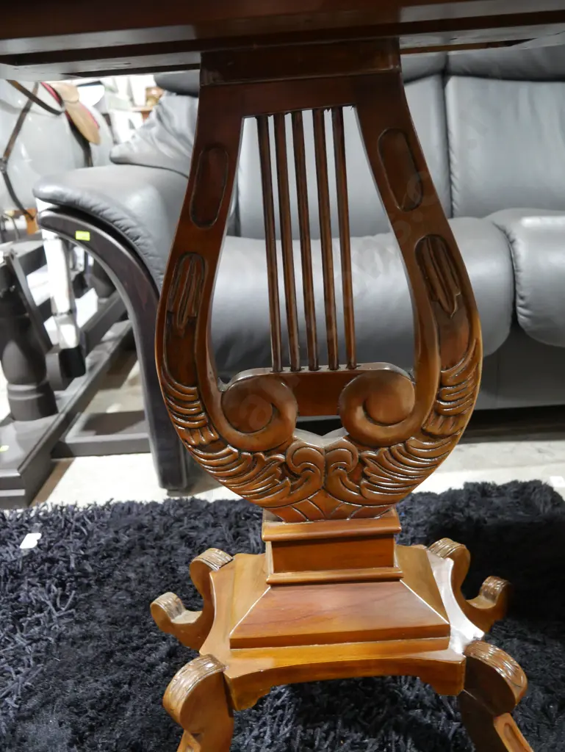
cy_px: 376
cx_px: 282
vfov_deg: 59.9
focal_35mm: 30
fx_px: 652
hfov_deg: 46.8
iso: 2000
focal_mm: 15
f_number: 3.6
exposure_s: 1/60
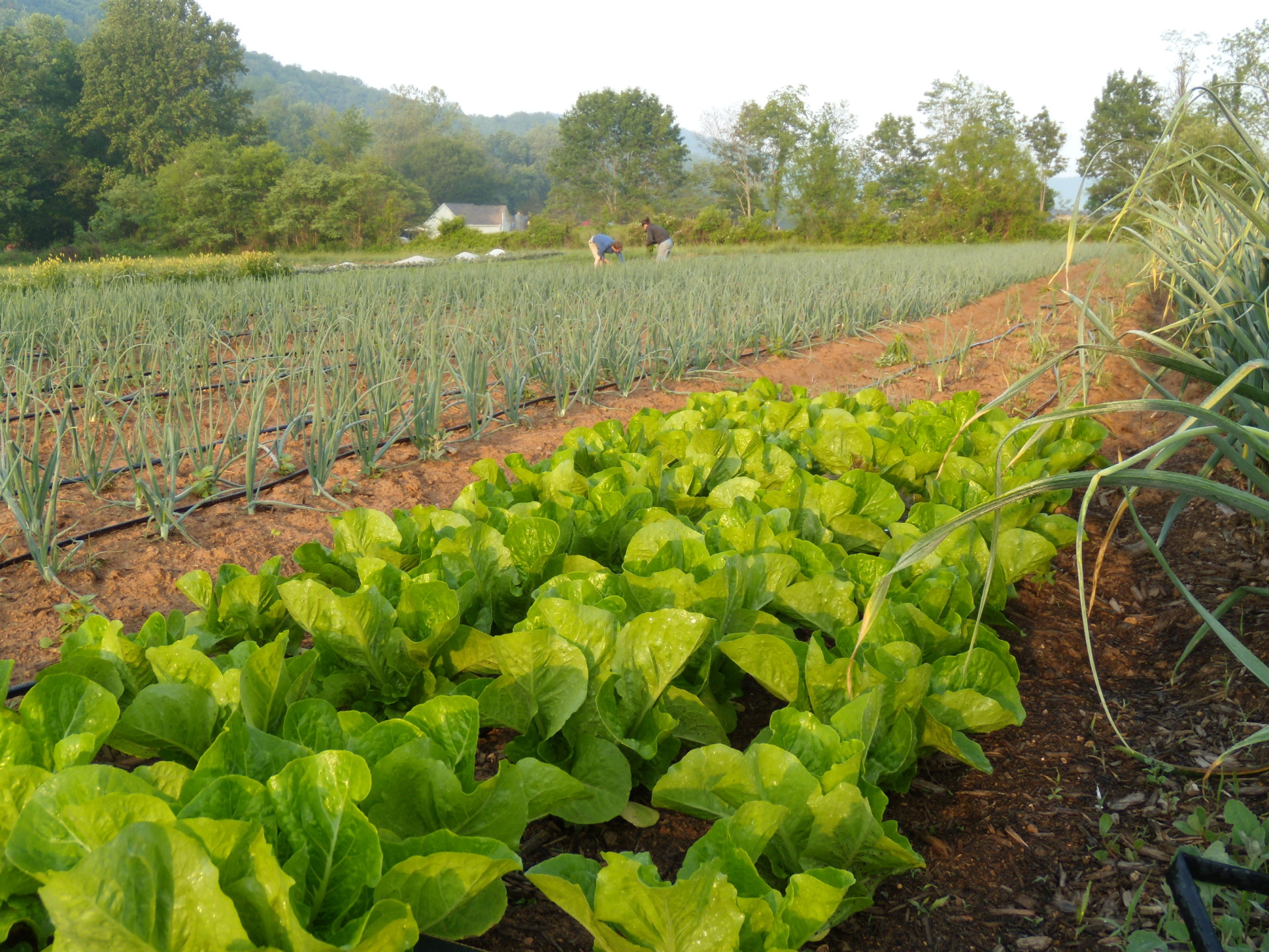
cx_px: 634
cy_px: 476
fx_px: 1320
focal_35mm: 36
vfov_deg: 39.7
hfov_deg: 51.4
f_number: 3.6
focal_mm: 6.4
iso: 80
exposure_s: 1/160
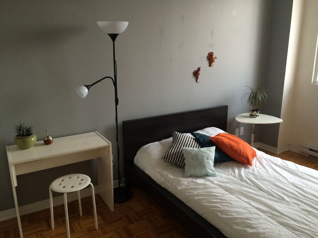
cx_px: 159
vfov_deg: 48.2
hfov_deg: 61.7
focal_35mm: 29
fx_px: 266
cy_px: 119
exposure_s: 1/30
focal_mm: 4.15
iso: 64
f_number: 2.2
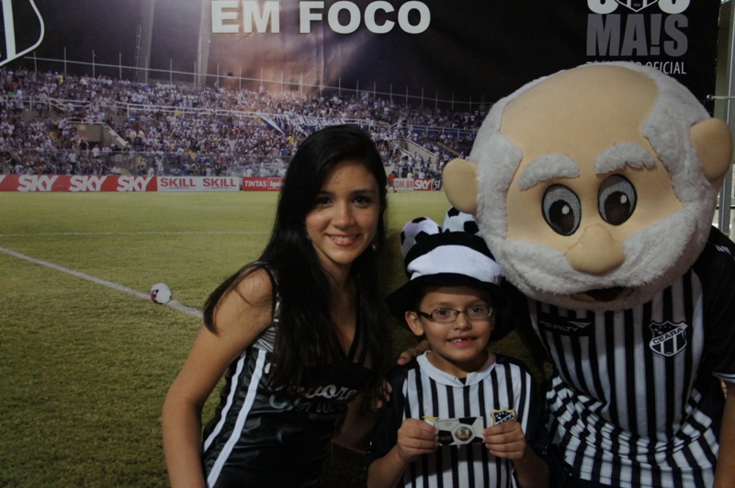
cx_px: 368
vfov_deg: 38.3
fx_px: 703
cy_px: 244
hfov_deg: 55.2
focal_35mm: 34
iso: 1600
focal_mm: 23
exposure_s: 1/40
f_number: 4
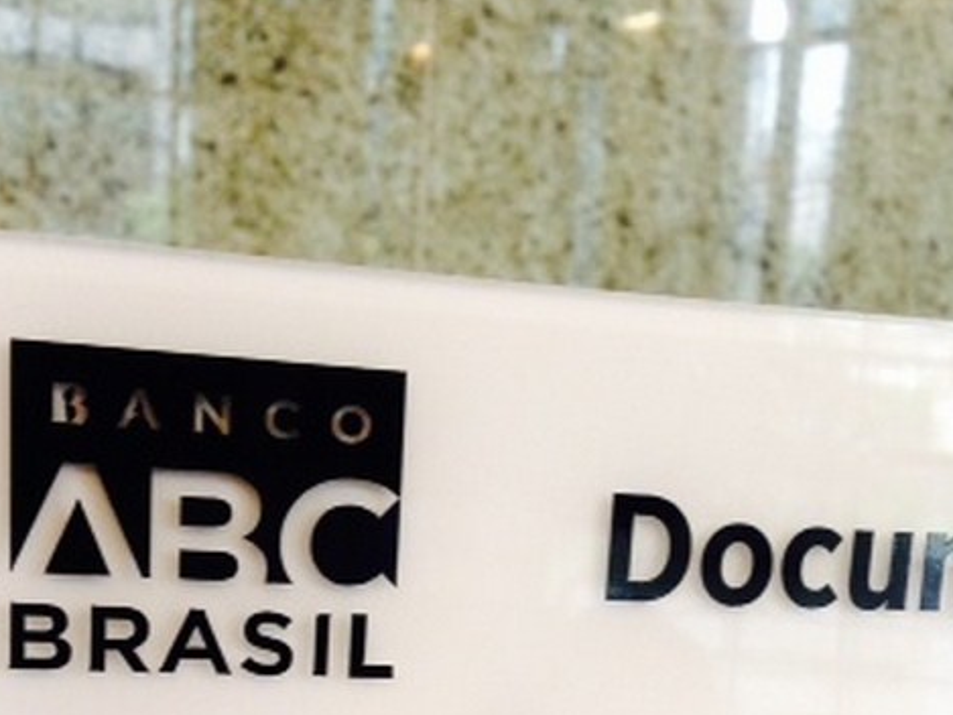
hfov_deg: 26.8
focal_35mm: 72
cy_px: 760
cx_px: 677
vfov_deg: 19.7
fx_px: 1983
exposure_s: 1/20
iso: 125
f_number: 2.4
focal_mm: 4.12
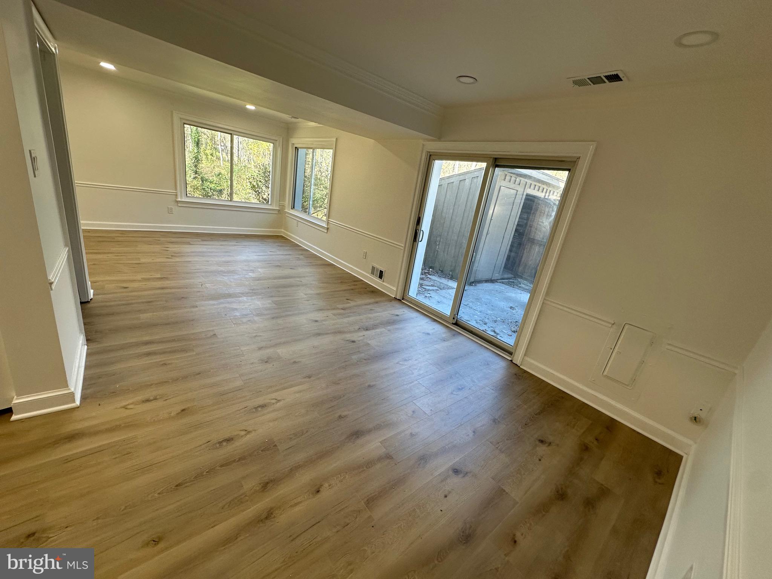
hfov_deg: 102.1
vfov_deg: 85.7
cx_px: 386
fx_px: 312
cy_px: 290
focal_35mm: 14
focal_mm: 2.22
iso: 100
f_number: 2.2
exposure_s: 1/120
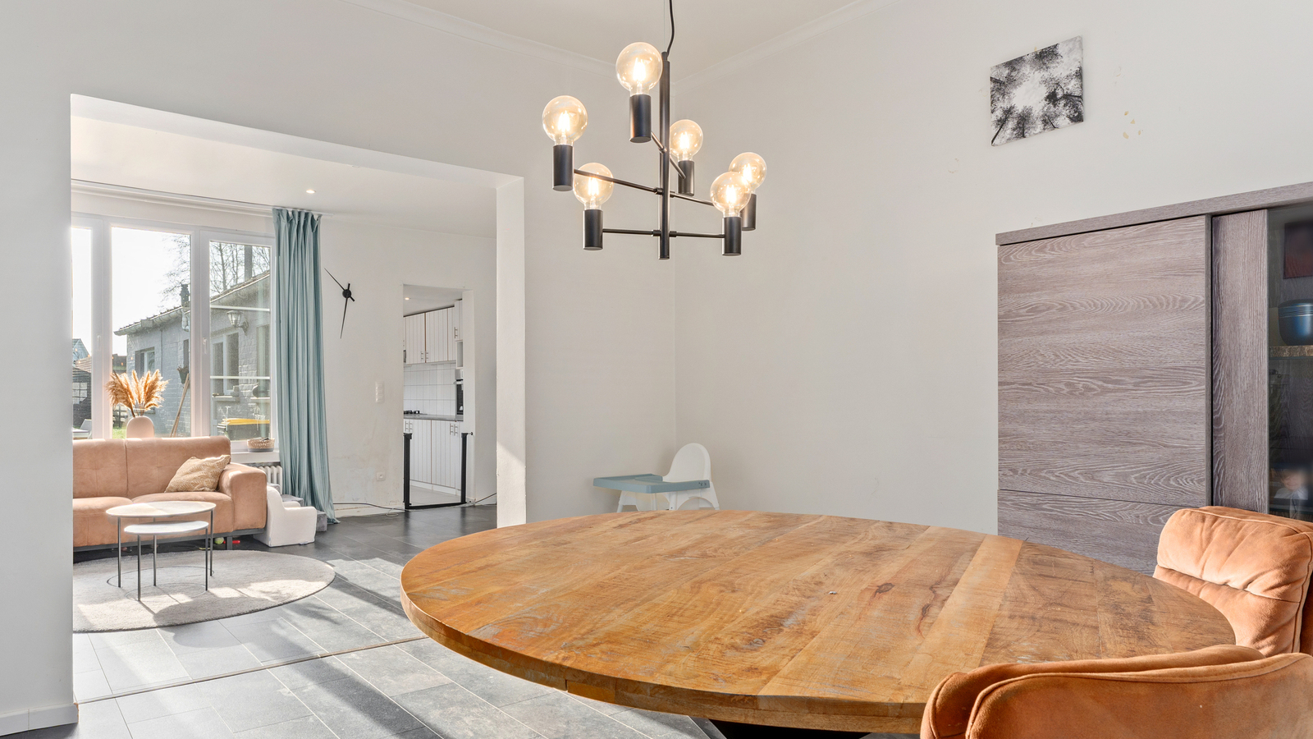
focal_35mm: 23
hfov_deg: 78.1
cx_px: 538
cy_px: 410
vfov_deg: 49.5
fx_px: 799
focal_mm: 14.6
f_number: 11
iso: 250
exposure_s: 1/2.5
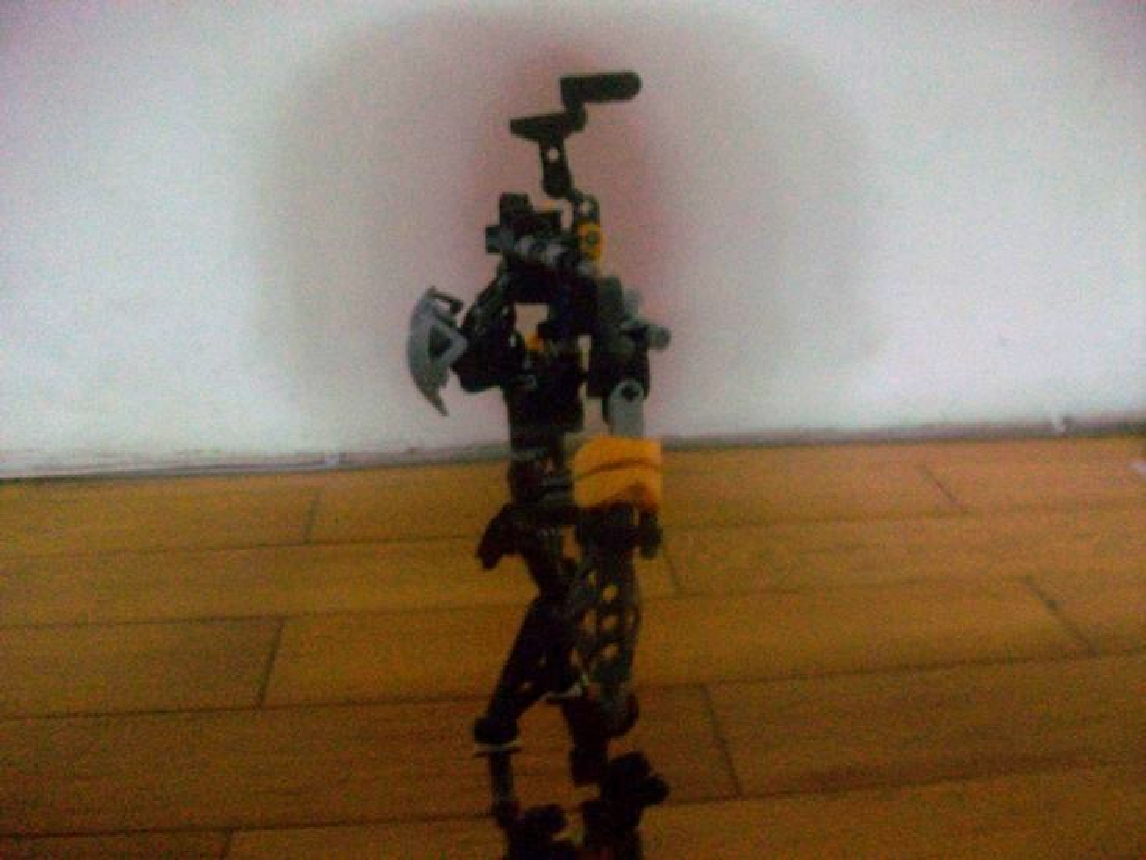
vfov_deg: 44.2
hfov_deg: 56.8
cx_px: 573
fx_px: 1060
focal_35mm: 32
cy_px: 430
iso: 160
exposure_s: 1/2
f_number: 2.8
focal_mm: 5.7
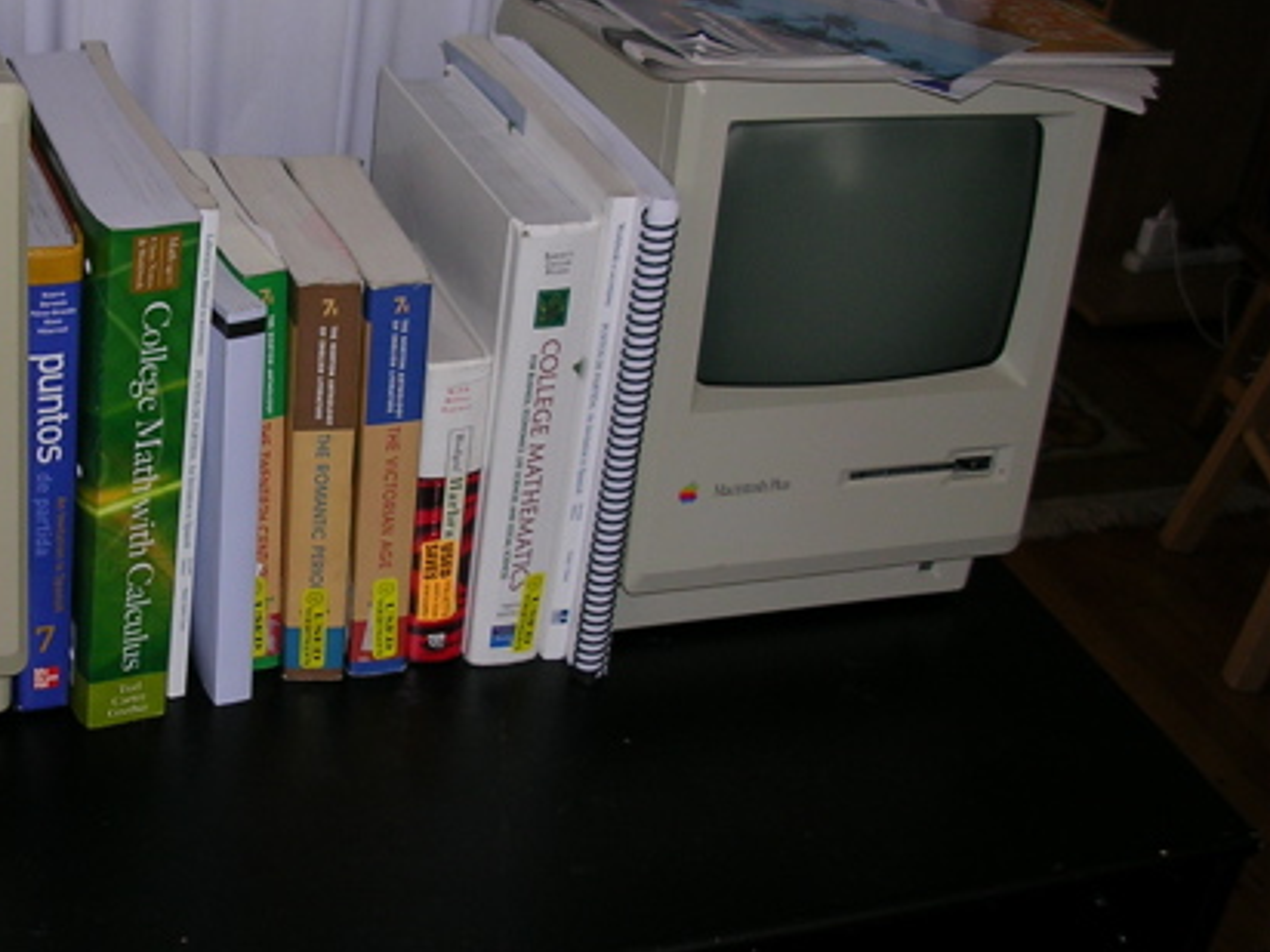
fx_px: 2165
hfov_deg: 32.0
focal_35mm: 59
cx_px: 287
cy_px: 385
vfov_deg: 24.8
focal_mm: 5.8
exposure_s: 1/60.1
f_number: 2.8
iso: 50
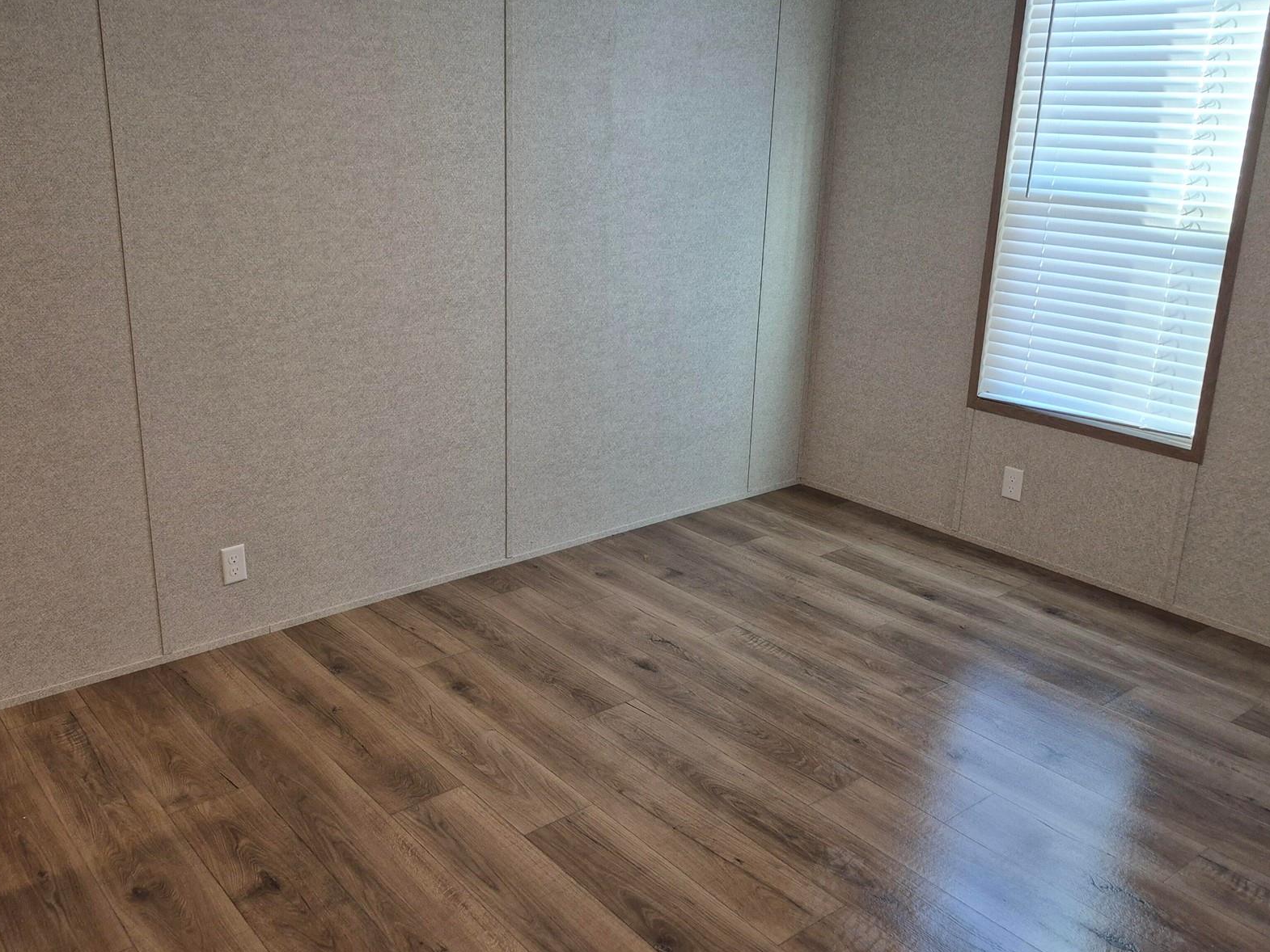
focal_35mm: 30
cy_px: 437
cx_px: 523
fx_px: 1101
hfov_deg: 59.6
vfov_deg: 46.8
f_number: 1.8
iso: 200
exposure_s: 1/120
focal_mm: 5.4
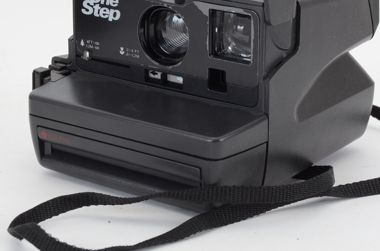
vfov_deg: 9.3
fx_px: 1537
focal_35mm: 146
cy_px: 50
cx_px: 197
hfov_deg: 14.1
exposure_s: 1/160
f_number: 9
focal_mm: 55
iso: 250
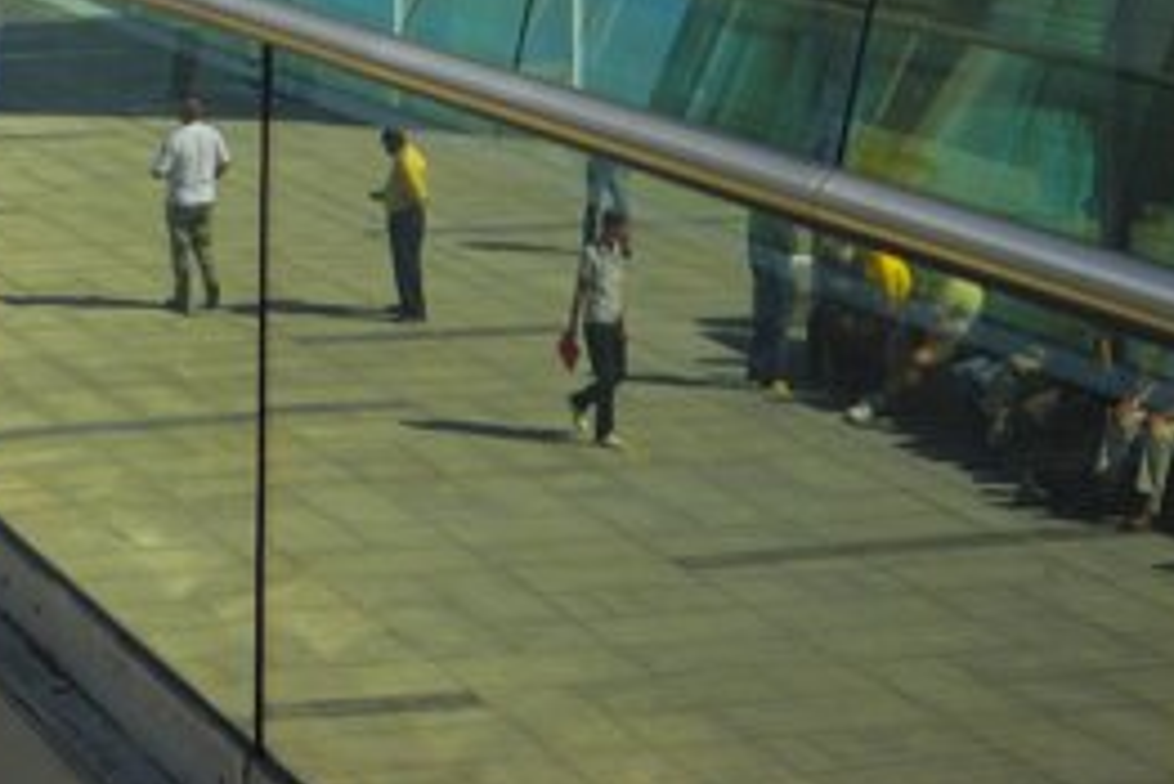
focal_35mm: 113
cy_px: -538
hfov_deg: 17.8
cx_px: 148
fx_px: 3687
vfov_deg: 11.4
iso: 100
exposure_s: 1/400
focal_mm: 22
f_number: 4.5
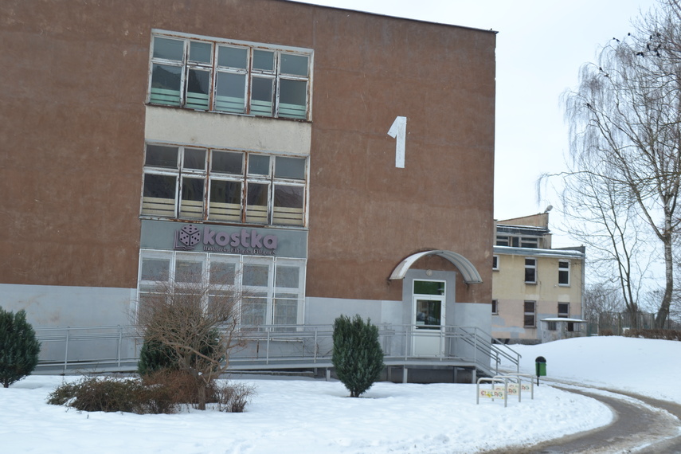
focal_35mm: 44
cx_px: 340
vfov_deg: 30.8
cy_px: 227
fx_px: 823
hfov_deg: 45.0
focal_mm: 29
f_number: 7.1
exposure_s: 1/200
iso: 100
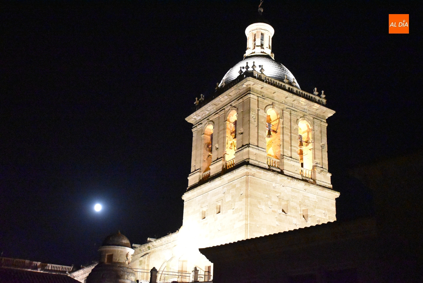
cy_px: 142
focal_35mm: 45
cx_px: 212
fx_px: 529
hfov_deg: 43.6
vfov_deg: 29.9
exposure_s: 1/40
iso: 12800
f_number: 4
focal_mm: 30
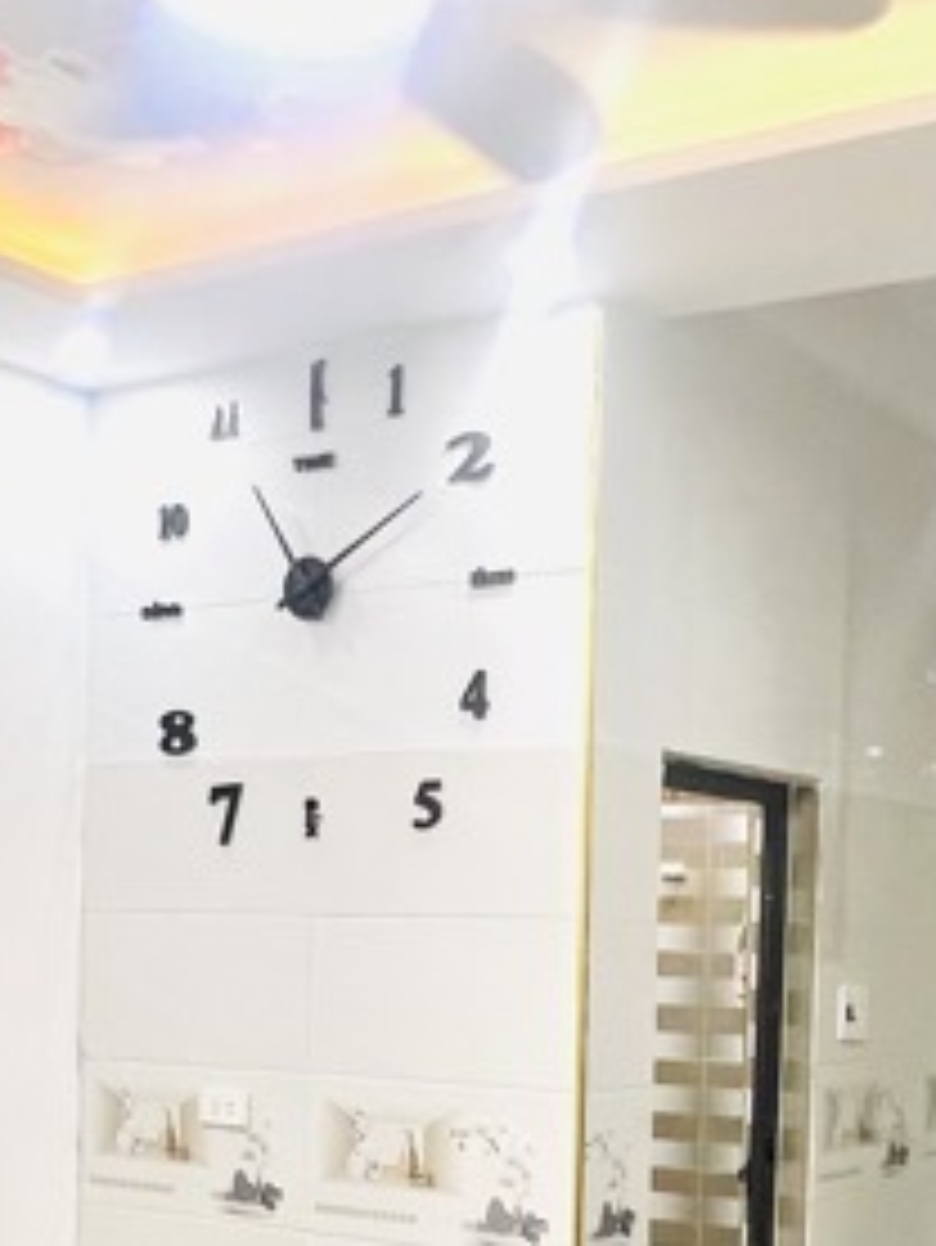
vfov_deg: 38.3
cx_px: 585
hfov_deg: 30.2
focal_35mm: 48
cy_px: 985
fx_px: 1729
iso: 125
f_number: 1.8
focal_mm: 1.57
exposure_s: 1/100
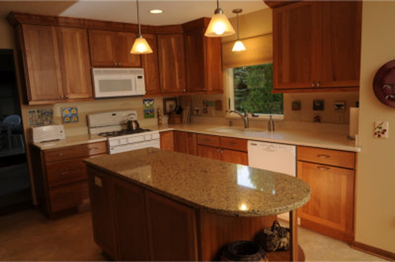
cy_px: 131
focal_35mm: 27
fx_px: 296
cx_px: 198
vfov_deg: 47.8
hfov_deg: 67.4
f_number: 6.3
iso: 250
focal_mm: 18
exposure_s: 1/40
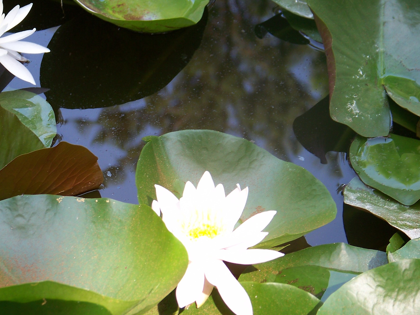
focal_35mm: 168
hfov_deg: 11.8
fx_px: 2039
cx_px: 151
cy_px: 151
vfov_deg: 8.8
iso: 64
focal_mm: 21.1
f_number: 3.2
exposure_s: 1/50
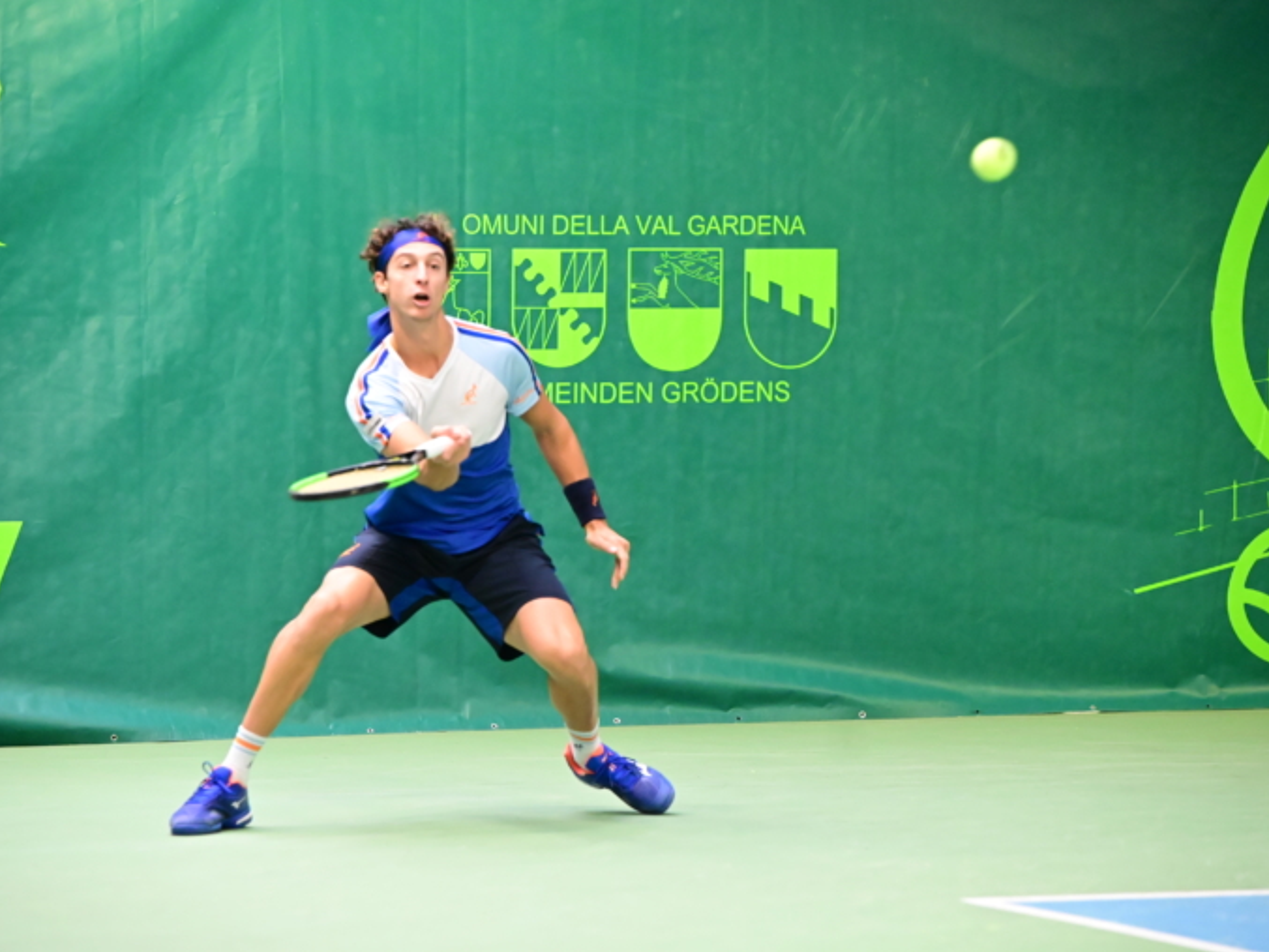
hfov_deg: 11.7
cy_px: 474
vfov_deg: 8.8
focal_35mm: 169
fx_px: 6197
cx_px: 611
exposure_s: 1/1250
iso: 14400
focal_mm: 155
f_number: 4
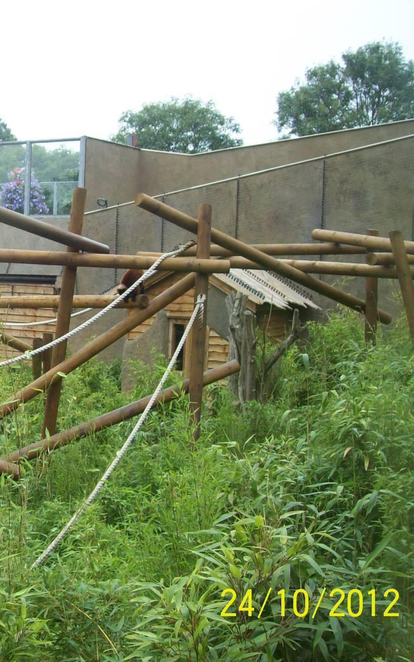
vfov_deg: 38.2
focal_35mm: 53
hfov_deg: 23.5
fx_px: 957
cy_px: 326
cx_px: 6
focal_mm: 6
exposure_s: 1/354
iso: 80
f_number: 2.7
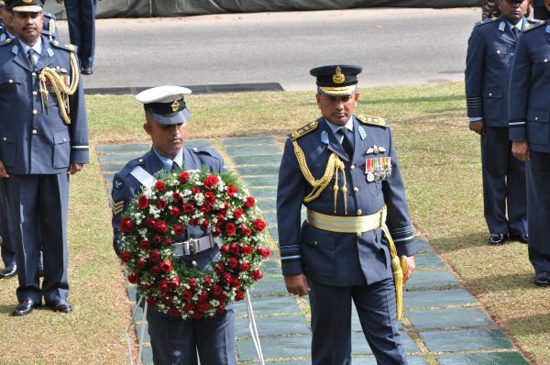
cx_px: 275
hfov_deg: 13.1
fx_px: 2402
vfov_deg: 8.7
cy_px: 182
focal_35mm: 158
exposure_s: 1/125
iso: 250
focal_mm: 105
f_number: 13
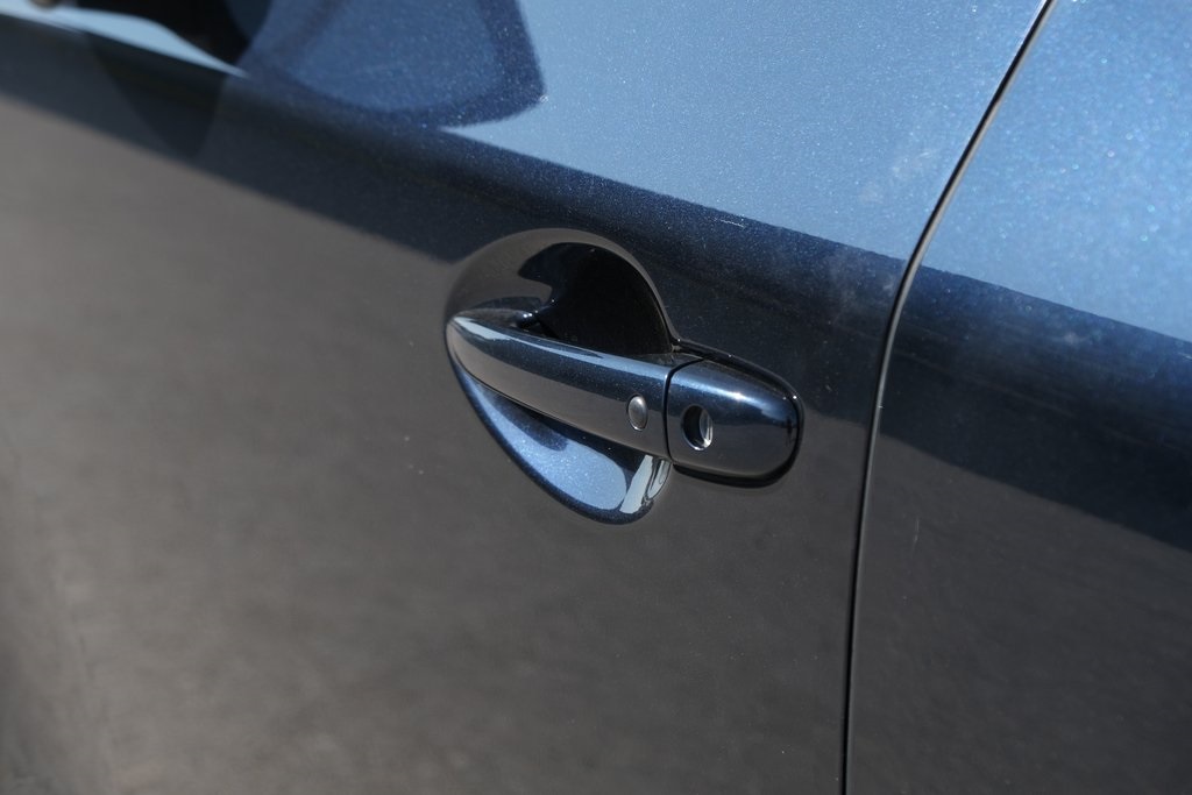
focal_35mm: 83
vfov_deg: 16.5
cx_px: 596
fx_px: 2748
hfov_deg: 24.5
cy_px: 398
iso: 160
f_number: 5
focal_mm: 55
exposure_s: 1/400
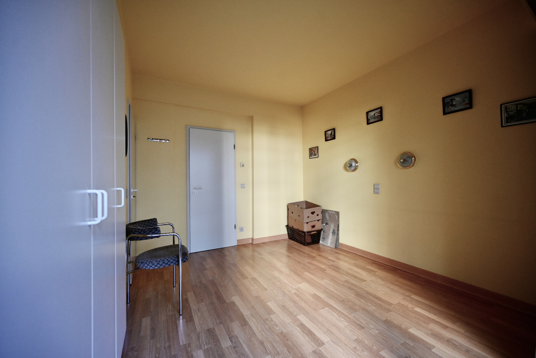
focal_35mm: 14
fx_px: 209
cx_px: 268
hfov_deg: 104.2
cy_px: 179
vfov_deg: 81.3
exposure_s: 1/125
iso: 720
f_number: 4
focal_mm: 14
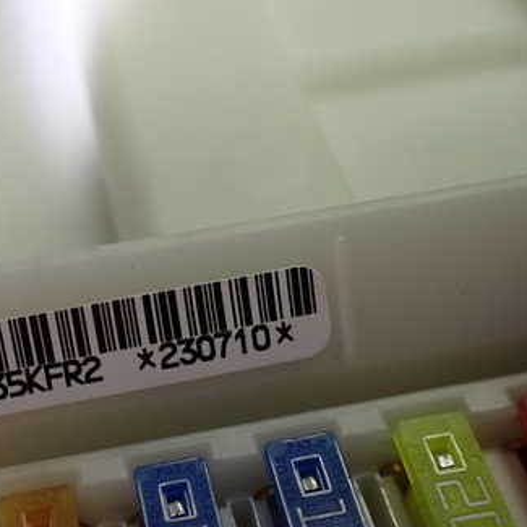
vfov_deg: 34.5
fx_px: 844
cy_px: 323
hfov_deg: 34.0
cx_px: 138
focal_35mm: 49
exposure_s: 1/125
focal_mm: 5.4
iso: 160
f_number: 2.3
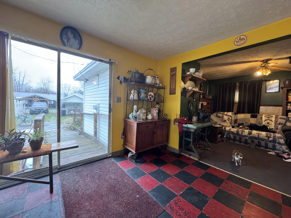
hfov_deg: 102.1
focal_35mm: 14
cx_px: 146
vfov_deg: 85.7
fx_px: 118
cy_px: 109
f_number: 2.2
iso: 250
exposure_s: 1/60
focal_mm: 2.22
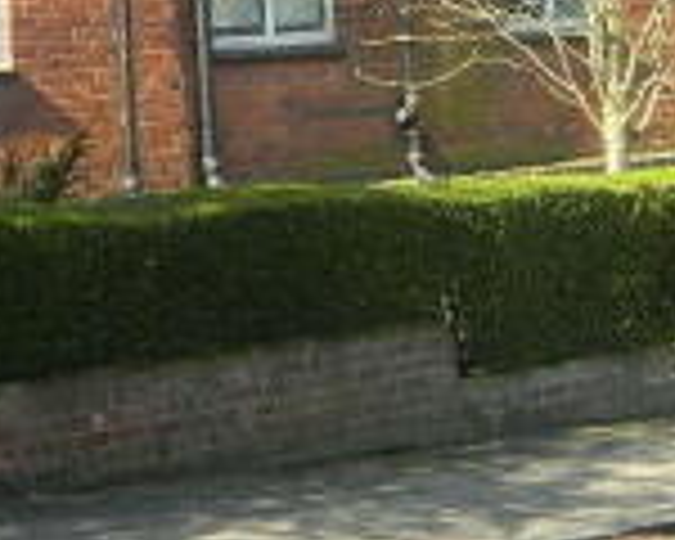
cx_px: 52
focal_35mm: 155
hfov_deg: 12.3
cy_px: -439
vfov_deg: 9.5
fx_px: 3096
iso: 80
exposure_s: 1/160
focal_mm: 7.3
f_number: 3.5
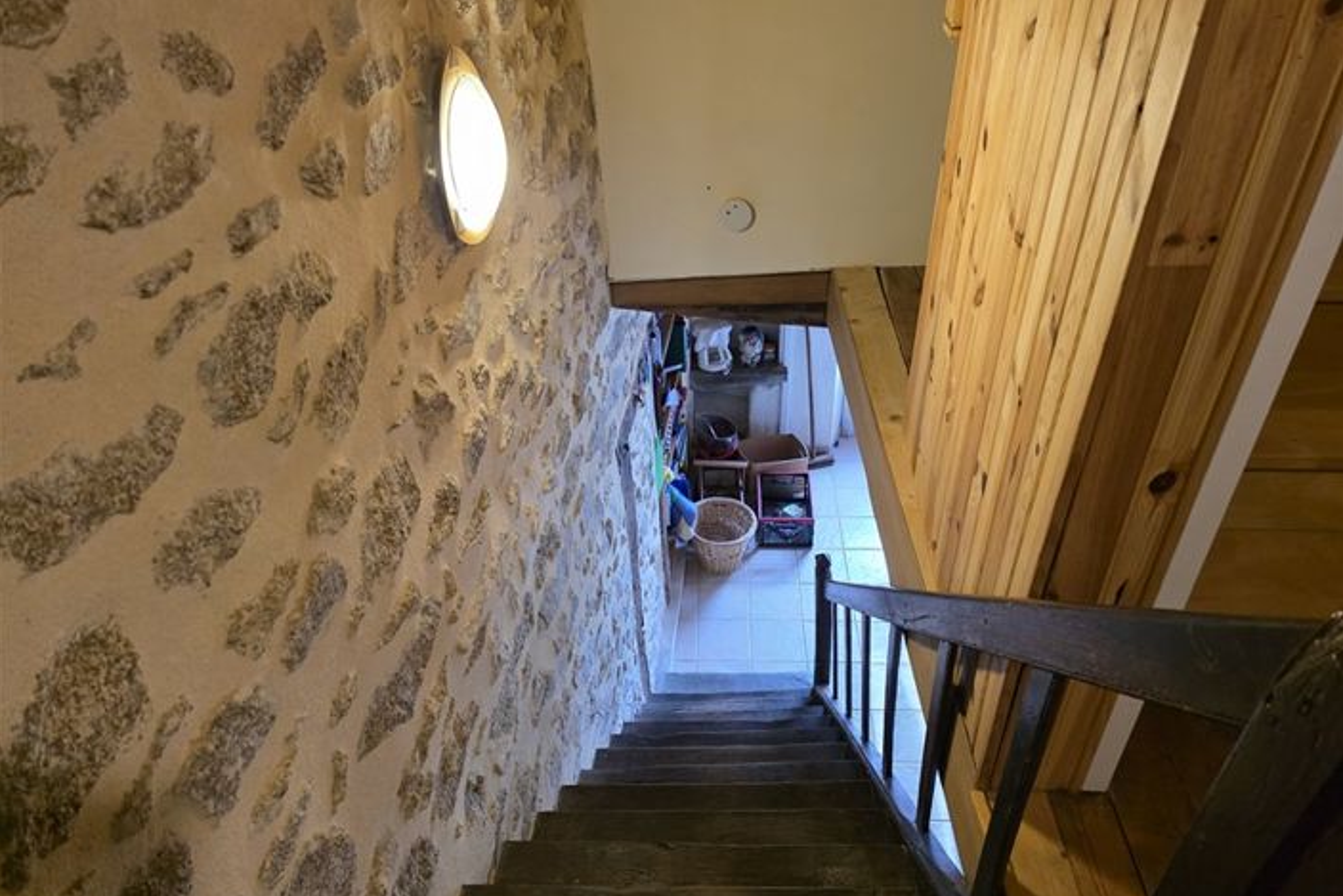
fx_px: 895
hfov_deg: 73.7
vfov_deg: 53.2
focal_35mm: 24
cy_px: 442
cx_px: 672
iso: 800
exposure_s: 1/120
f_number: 1.7
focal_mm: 6.3
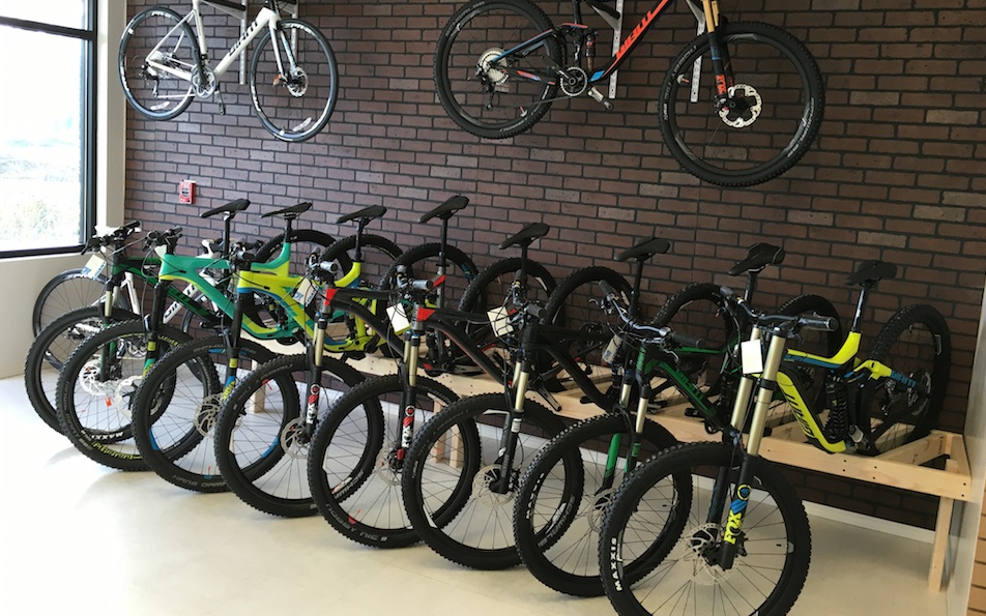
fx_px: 833
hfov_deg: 61.2
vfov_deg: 40.4
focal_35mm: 31
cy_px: 252
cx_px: 496
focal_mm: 4.15
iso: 25
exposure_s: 1/30
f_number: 2.2
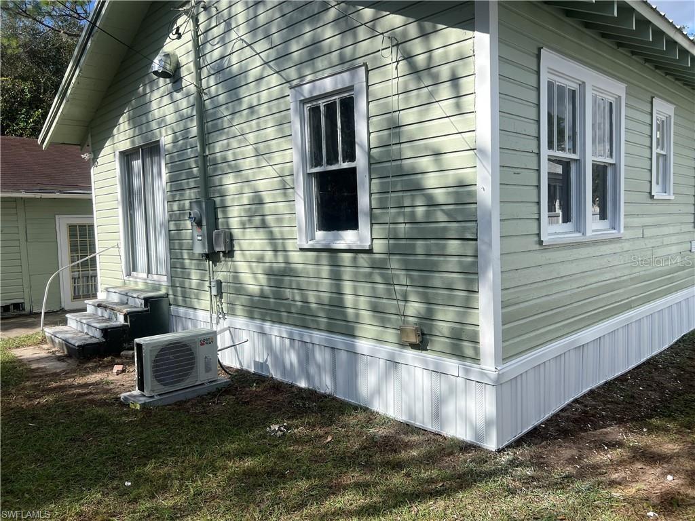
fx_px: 522
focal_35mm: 26
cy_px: 260
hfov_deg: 67.3
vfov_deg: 53.1
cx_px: 348
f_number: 1.5
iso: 50
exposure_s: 1/4444
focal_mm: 5.7
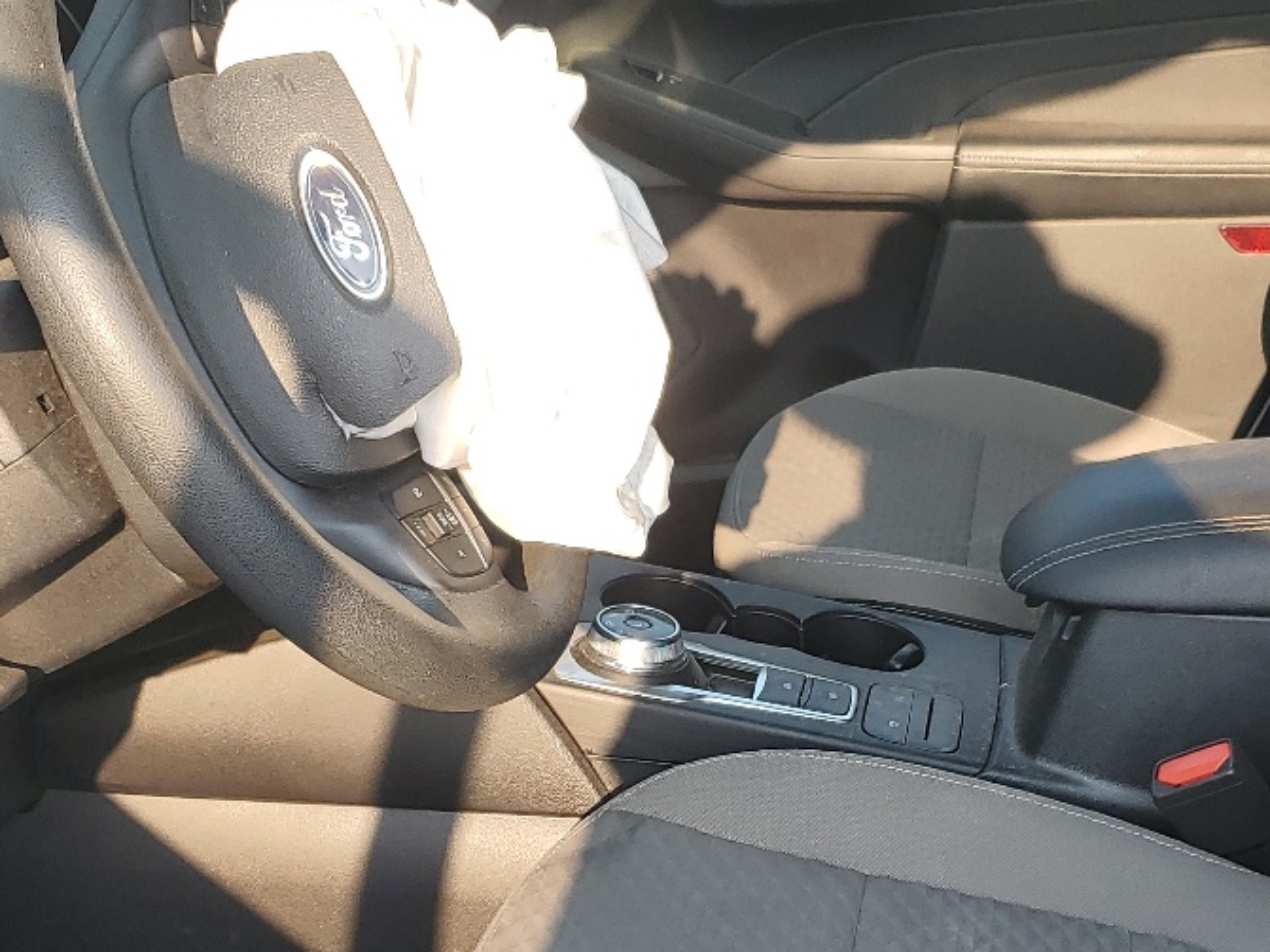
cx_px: 727
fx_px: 2274
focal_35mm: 62
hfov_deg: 31.2
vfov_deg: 23.3
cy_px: 763
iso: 50
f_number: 1.5
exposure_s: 1/455
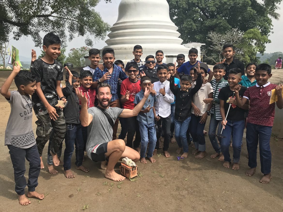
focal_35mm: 28
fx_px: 229
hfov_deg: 63.4
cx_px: 142
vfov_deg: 49.8
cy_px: 106
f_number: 1.8
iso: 20
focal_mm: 3.99
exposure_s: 1/967
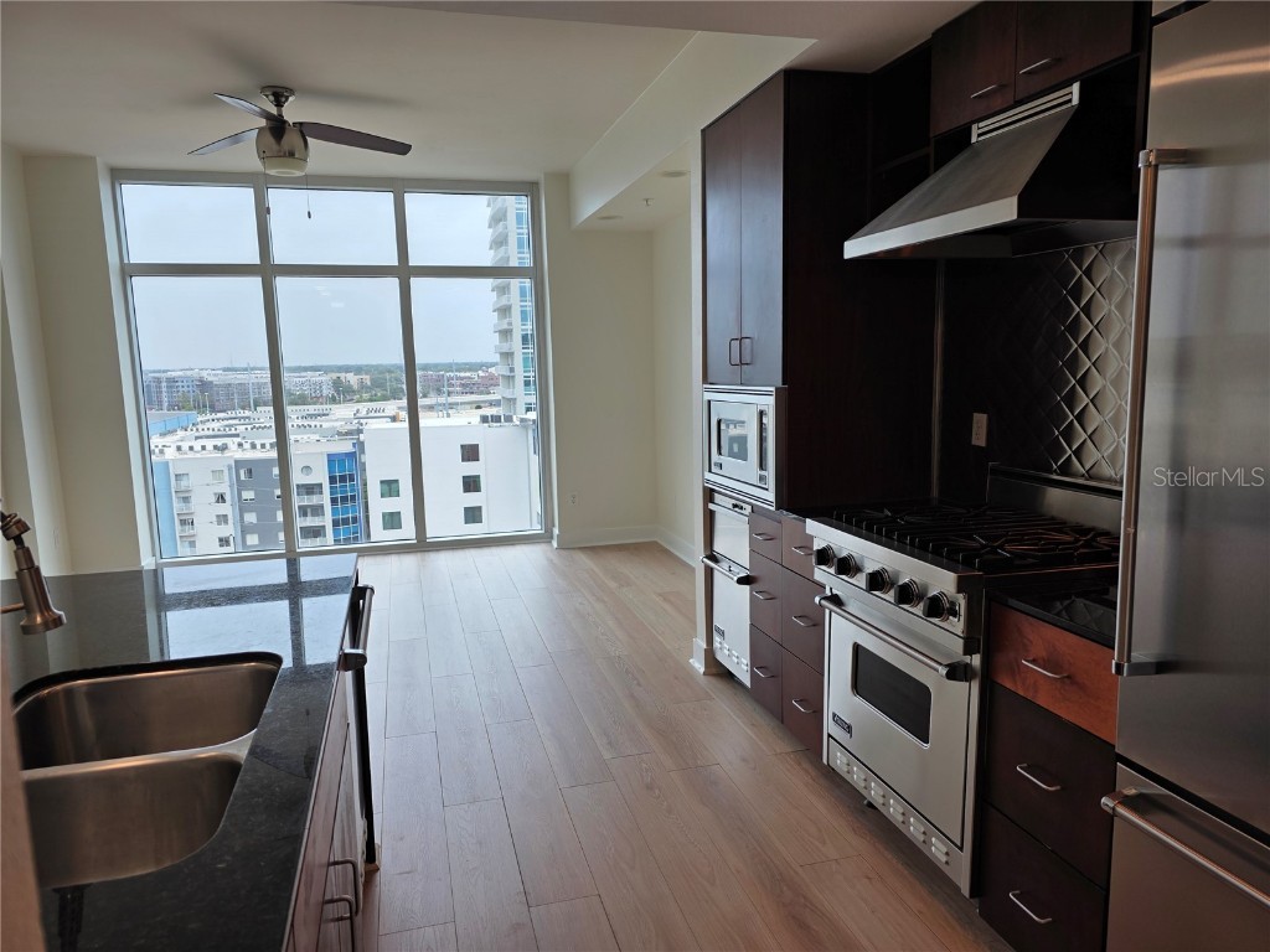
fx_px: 844
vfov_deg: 58.9
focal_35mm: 23
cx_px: 635
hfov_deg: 73.9
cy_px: 476
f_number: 1.7
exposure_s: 1/120
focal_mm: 6.3
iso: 20
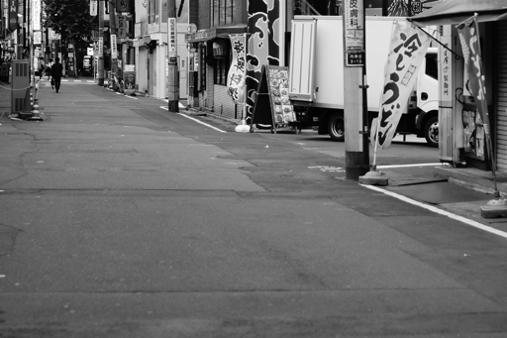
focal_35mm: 90
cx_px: 349
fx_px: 1267
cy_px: 47
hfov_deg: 22.5
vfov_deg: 15.0
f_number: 1.4
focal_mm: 30
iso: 100
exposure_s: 1/320
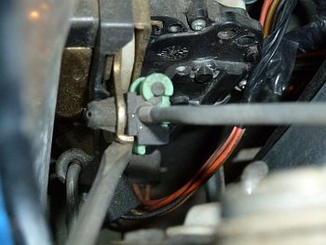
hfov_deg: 27.0
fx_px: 679
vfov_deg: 20.5
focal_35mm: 72
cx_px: 163
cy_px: 122
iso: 400
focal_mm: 11.9
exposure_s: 1/80
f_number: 4.1
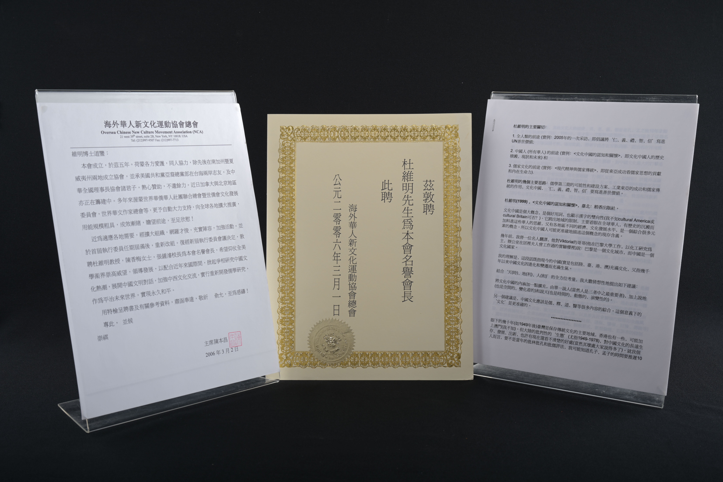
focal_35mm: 45
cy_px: 241
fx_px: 904
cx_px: 362
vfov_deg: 29.9
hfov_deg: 43.6
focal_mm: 45
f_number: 10
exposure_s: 1/200
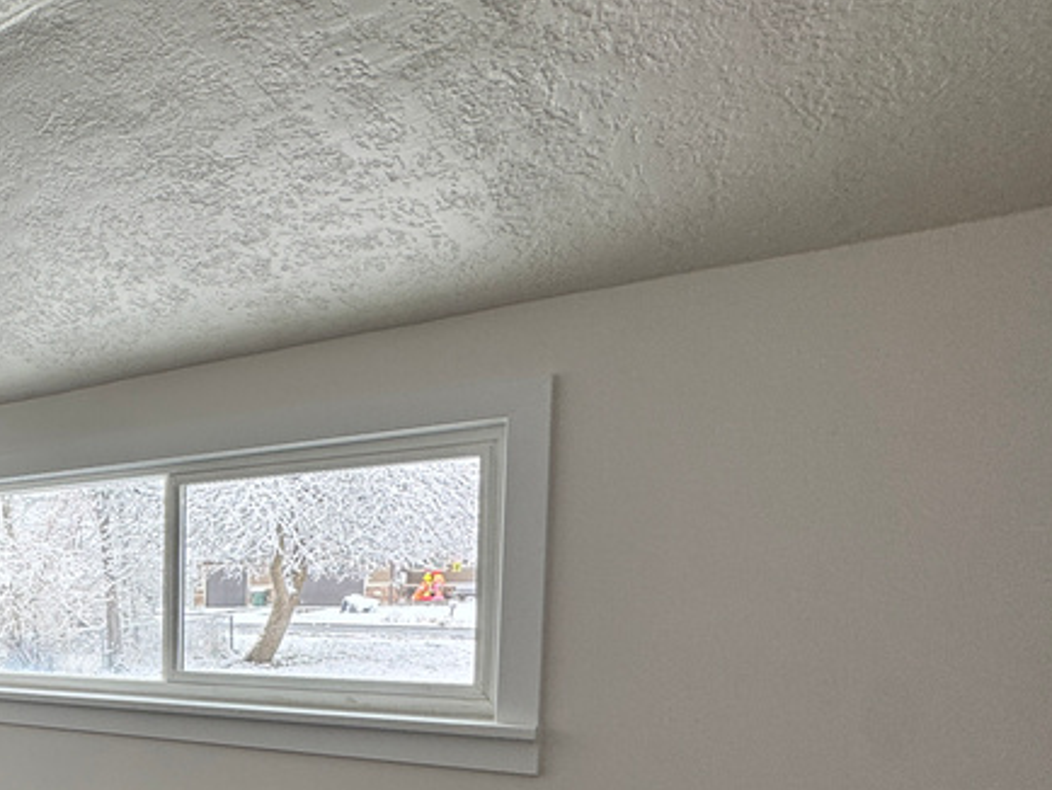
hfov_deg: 40.6
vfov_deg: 40.7
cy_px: 659
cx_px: -182
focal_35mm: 33
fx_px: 1003
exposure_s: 1/99
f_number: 2.2
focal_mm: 2.22
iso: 40
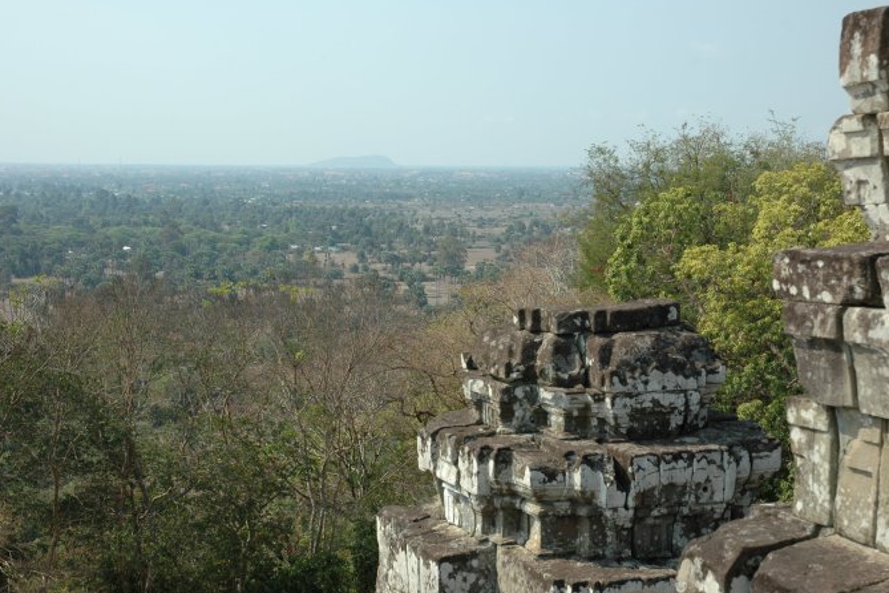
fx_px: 1396
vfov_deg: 24.0
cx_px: 461
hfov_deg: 35.3
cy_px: 304
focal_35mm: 57
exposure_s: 1/320
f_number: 9
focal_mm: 35
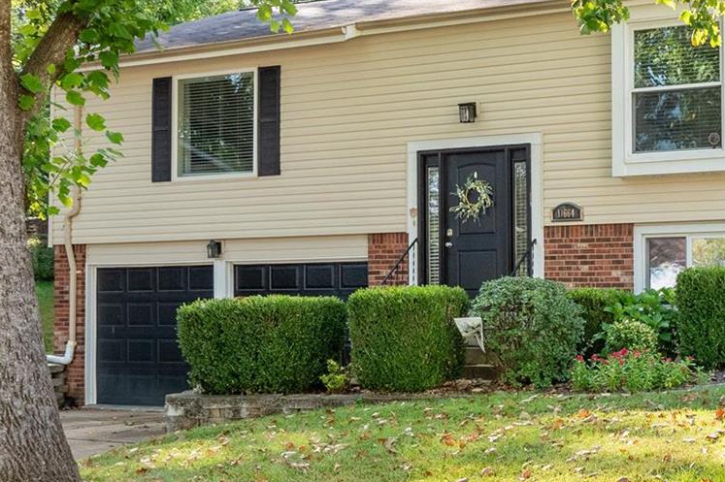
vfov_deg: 22.5
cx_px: 581
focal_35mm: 60
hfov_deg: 32.5
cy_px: 326
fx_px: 1207
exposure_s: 1/160
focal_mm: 14
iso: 400
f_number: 6.3
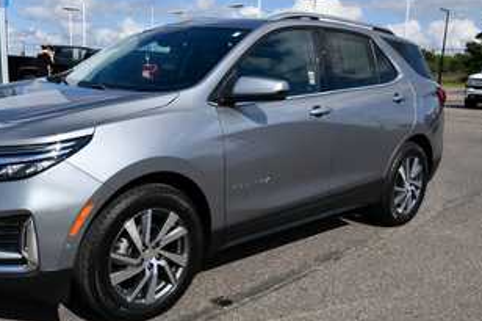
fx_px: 522
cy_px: 167
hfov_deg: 49.1
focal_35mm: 39
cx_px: 180
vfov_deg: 34.2
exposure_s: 1/320
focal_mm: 20
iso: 100
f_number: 9
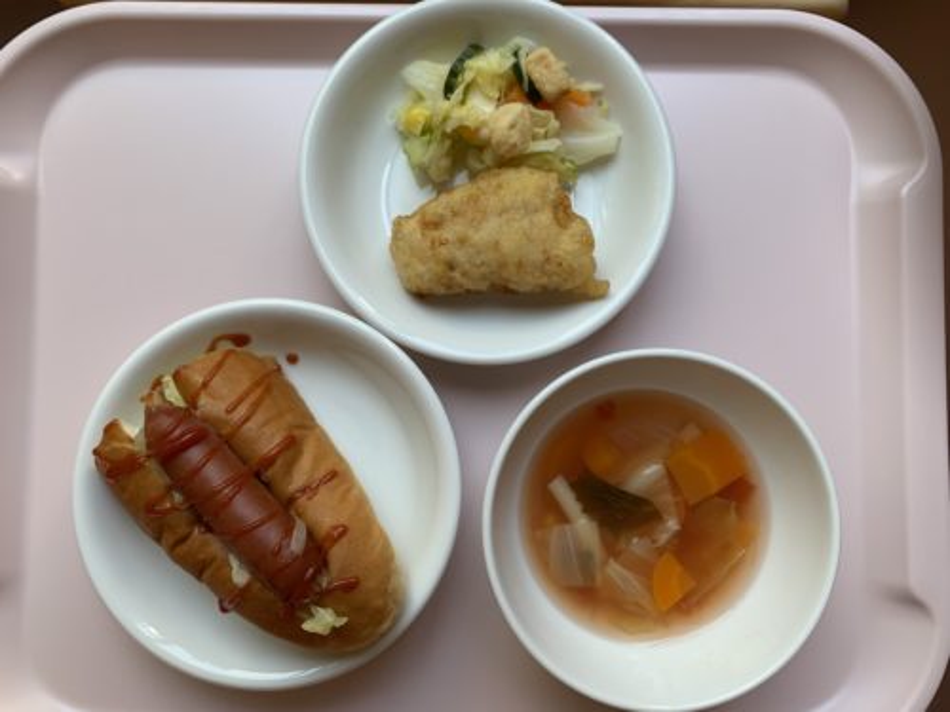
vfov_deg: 53.1
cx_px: 475
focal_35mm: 26
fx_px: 714
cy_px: 356
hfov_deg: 67.3
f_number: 1.8
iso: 40
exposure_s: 1/122
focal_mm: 4.25
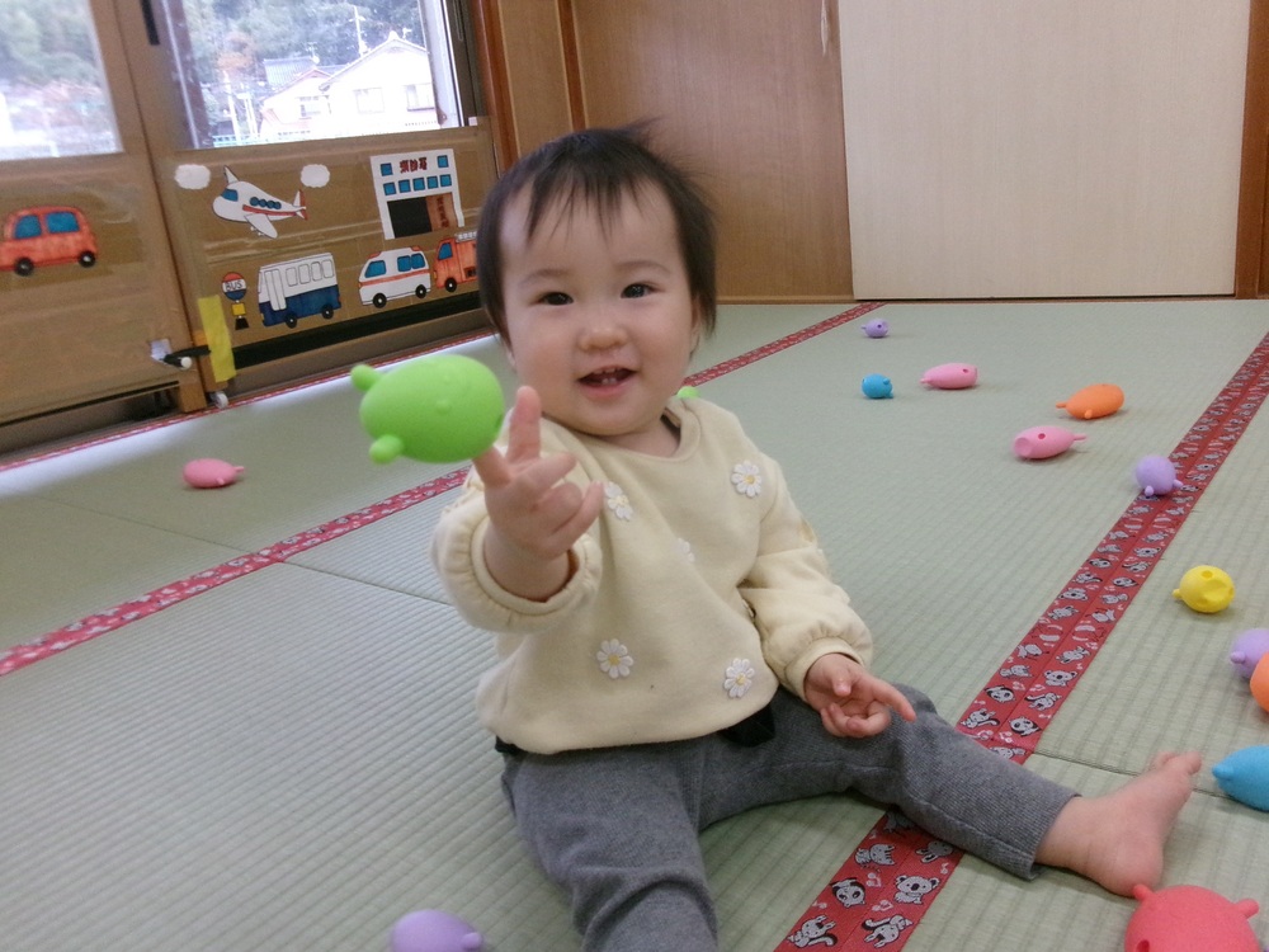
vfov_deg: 49.7
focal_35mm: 28
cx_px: 634
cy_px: 476
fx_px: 1026
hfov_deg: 63.4
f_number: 3.9
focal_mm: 5.1
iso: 608
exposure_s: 1/125
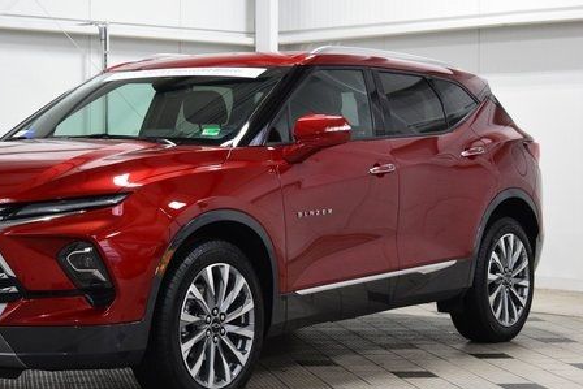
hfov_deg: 22.5
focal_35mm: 90
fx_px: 1458
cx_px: 177
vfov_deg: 15.2
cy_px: 192
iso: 1600
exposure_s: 1/60
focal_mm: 42
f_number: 5.6
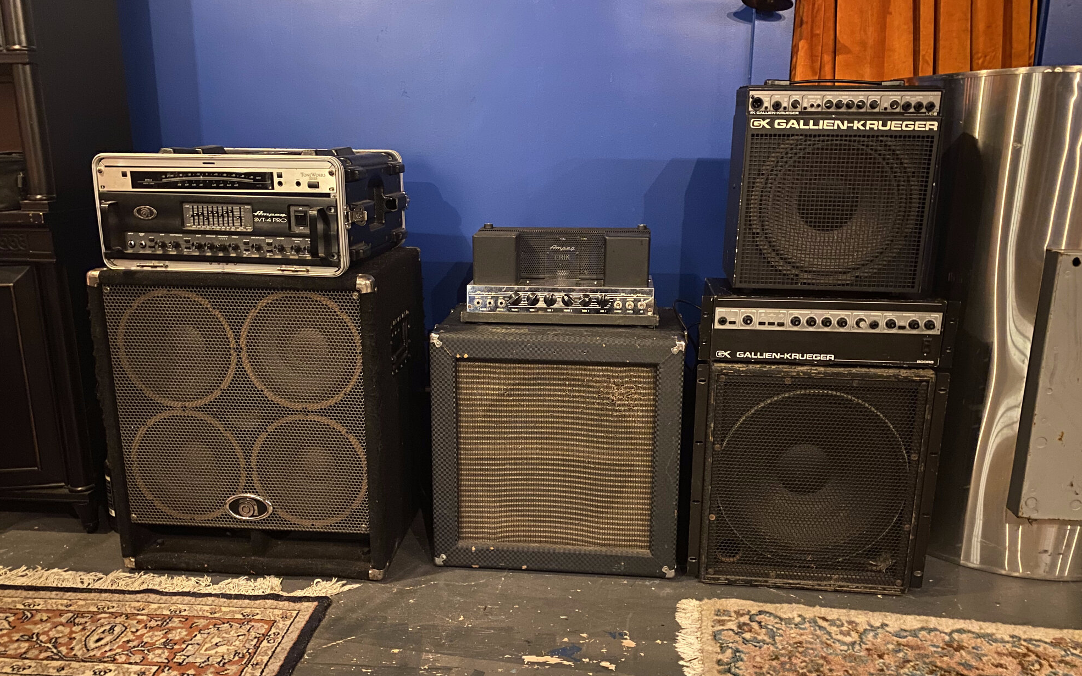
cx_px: 535
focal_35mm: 28
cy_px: 350
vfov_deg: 44.5
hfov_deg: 66.5
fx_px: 826
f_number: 1.8
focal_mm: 4.25
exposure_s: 1/9
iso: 500
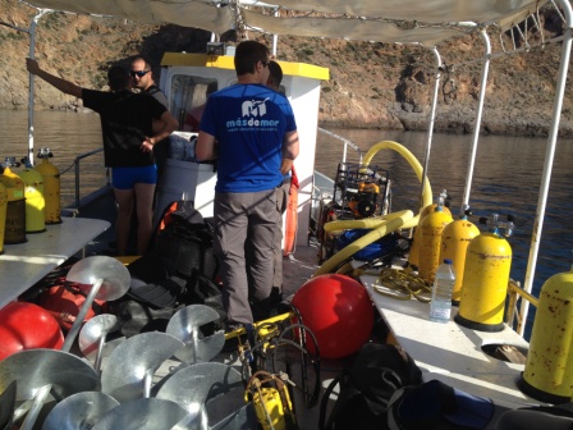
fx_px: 579
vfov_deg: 40.7
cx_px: 286
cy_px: 215
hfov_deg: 52.6
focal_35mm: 35
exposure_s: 1/1727
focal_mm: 4.28
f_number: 2.4
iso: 50
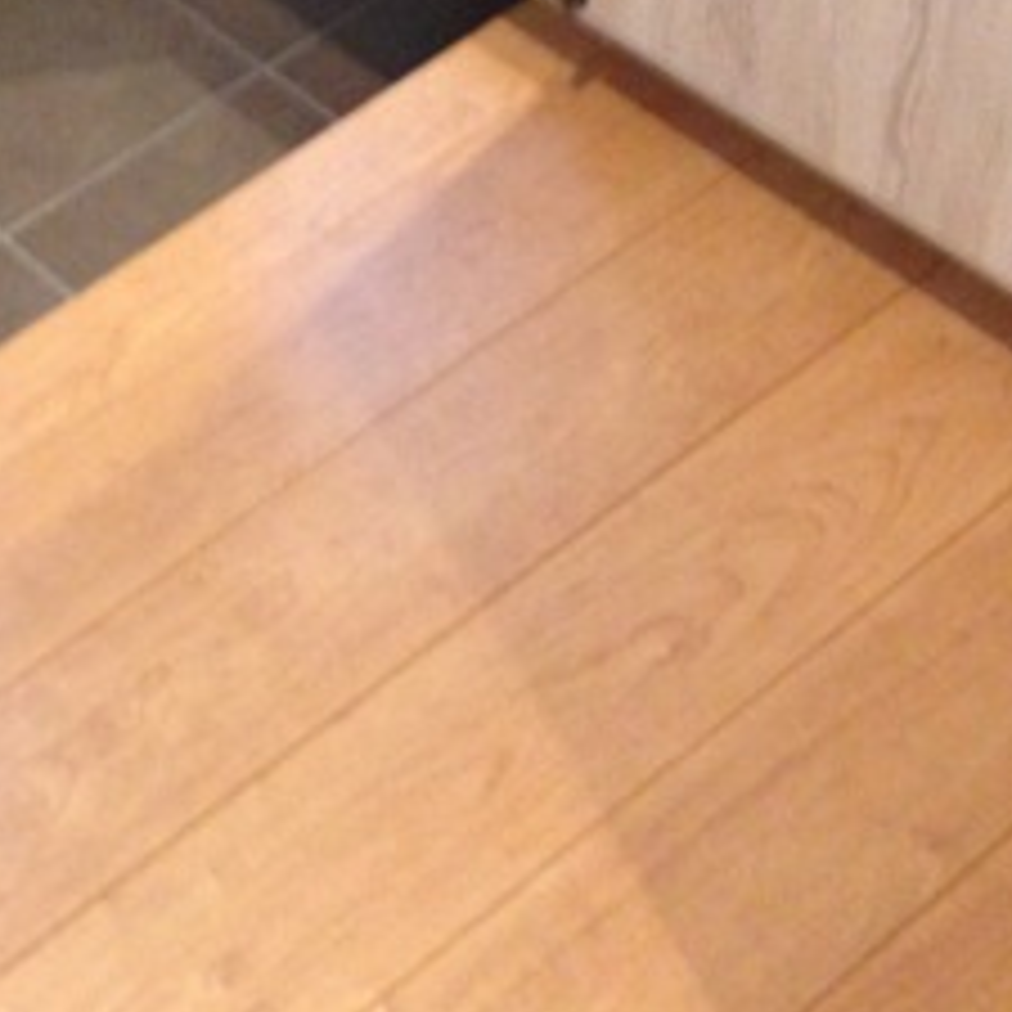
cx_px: -180
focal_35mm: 83
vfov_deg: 20.3
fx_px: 2745
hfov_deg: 19.7
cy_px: 40
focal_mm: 4.12
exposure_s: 1/15
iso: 400
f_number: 2.4
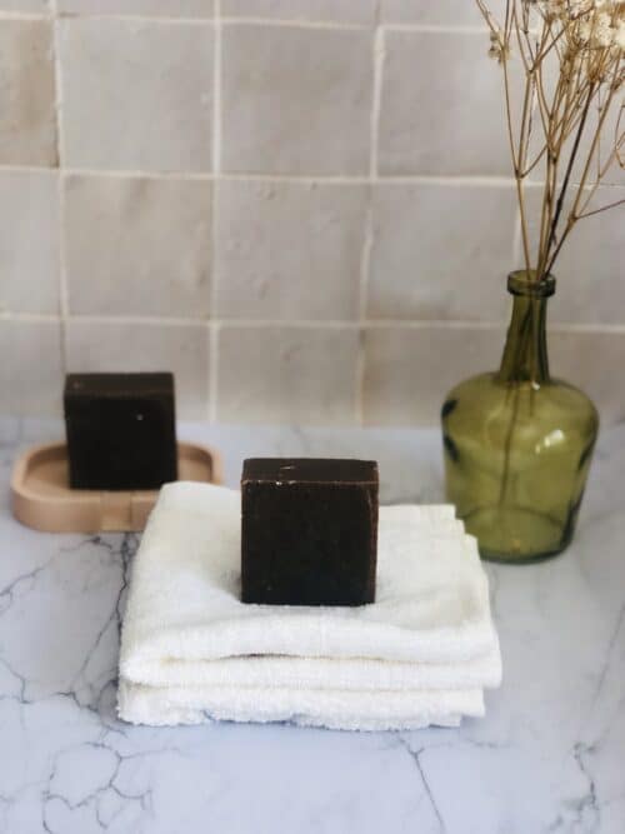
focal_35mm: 57
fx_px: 1373
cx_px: 312
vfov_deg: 33.8
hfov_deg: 25.7
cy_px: 417
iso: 50
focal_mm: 6.6
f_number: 2.8
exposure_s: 1/30
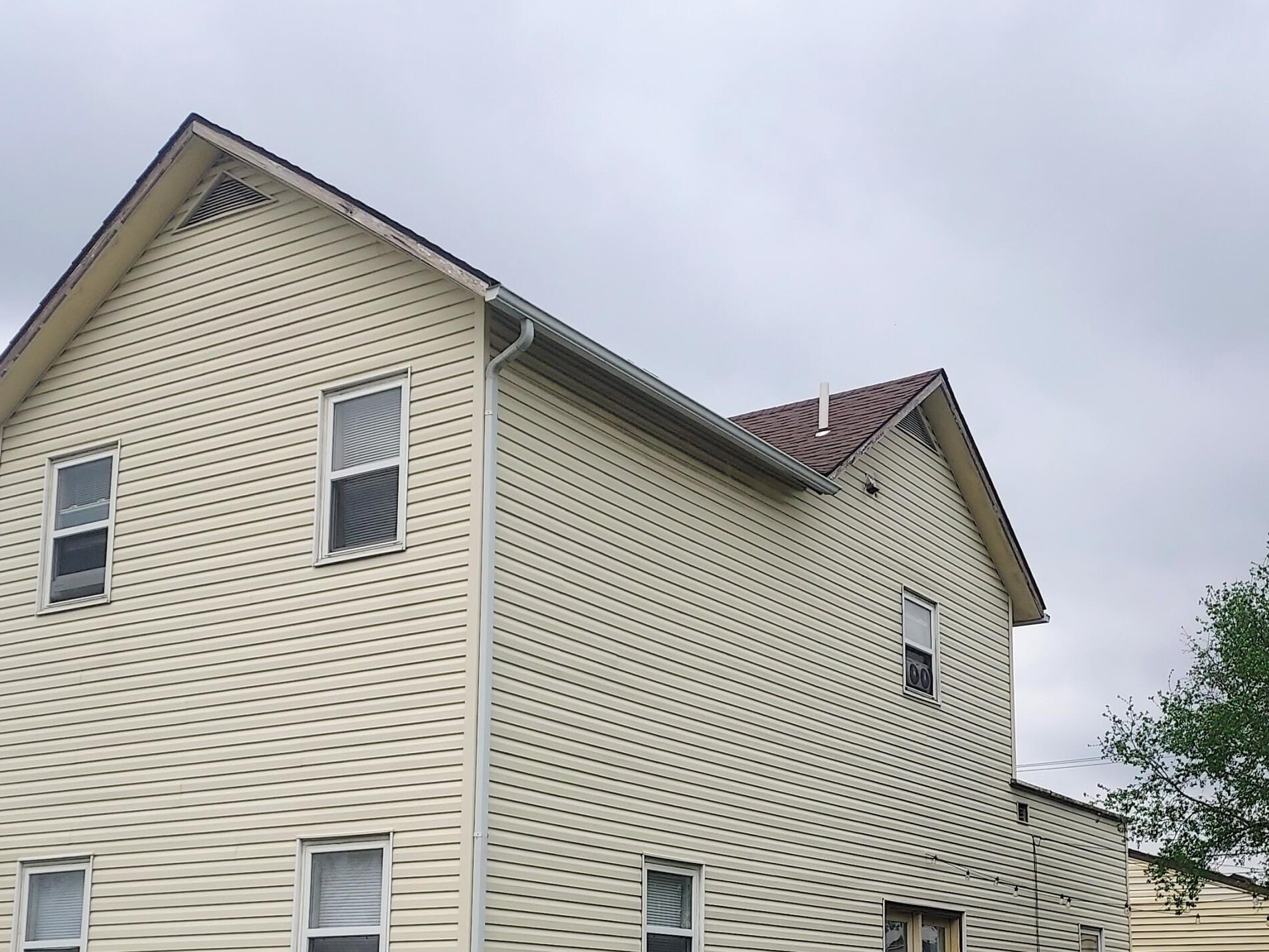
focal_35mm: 38
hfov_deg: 49.0
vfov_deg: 37.2
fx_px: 1393
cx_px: 602
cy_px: 655
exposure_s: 1/1845
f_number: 1.8
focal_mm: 4.6
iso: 40
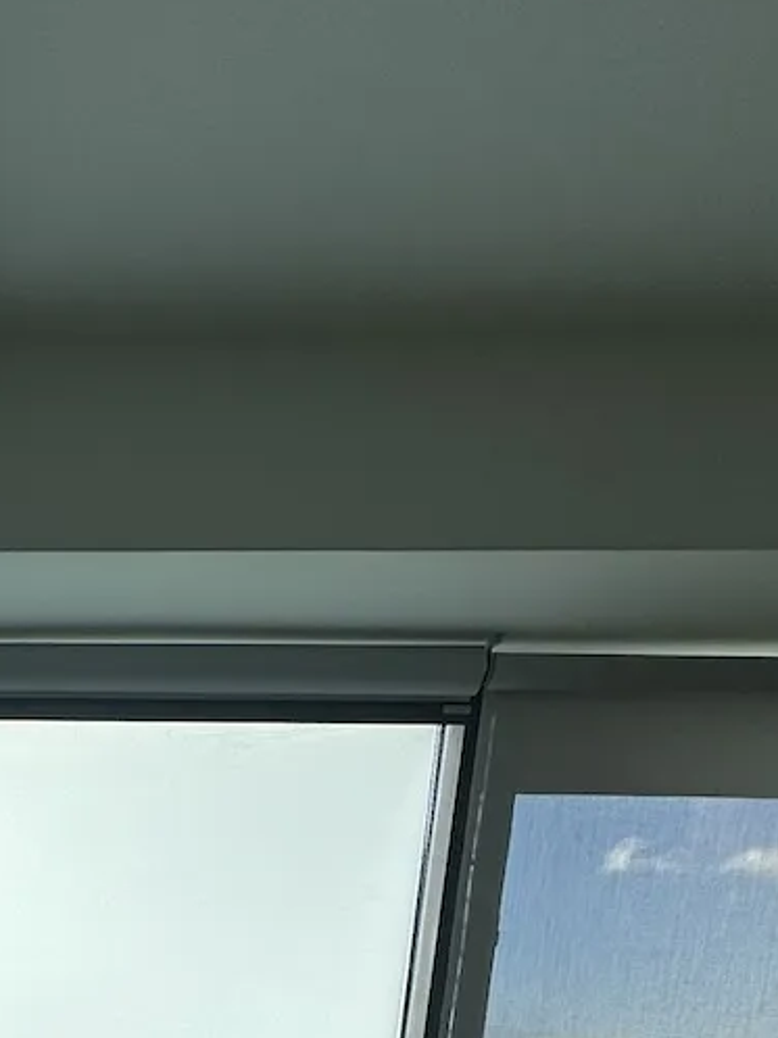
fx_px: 1350
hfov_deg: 28.6
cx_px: -119
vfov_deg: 31.0
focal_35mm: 45
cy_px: 1405
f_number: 2.2
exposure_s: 1/513
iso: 40
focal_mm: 2.22
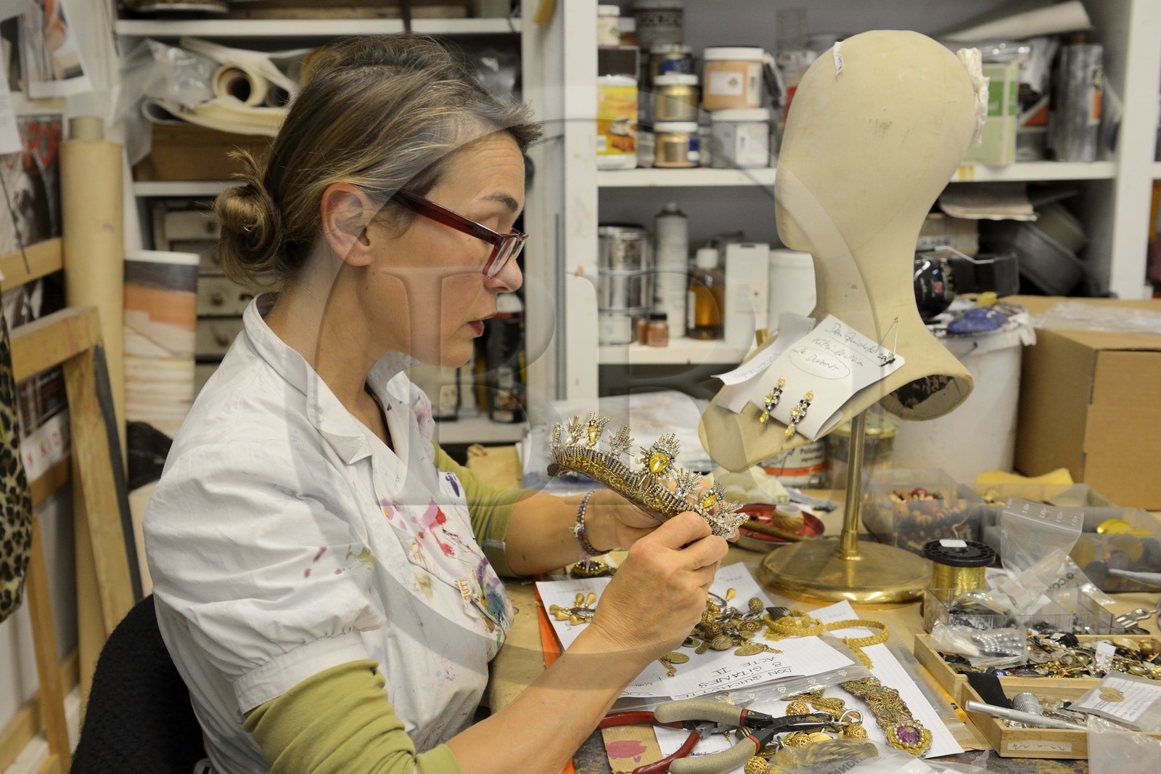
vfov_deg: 35.0
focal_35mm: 38
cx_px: 580
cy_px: 387
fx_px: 1225
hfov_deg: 50.7
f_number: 5
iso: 1250
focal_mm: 38
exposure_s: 1/50
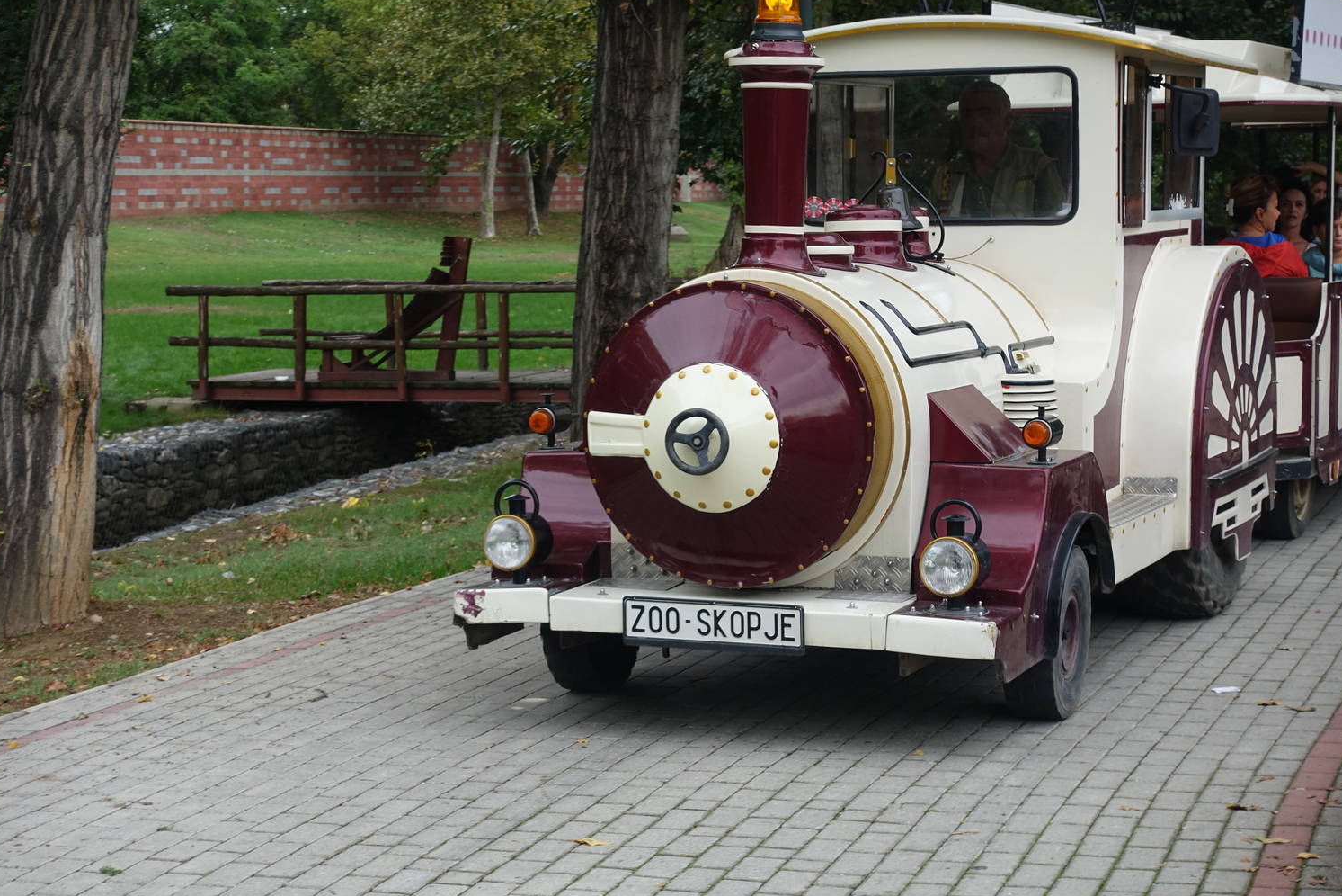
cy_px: 470
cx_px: 635
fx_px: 2796
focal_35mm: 75
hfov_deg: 27.0
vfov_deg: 18.2
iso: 200
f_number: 5.6
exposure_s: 1/125
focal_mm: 25.7
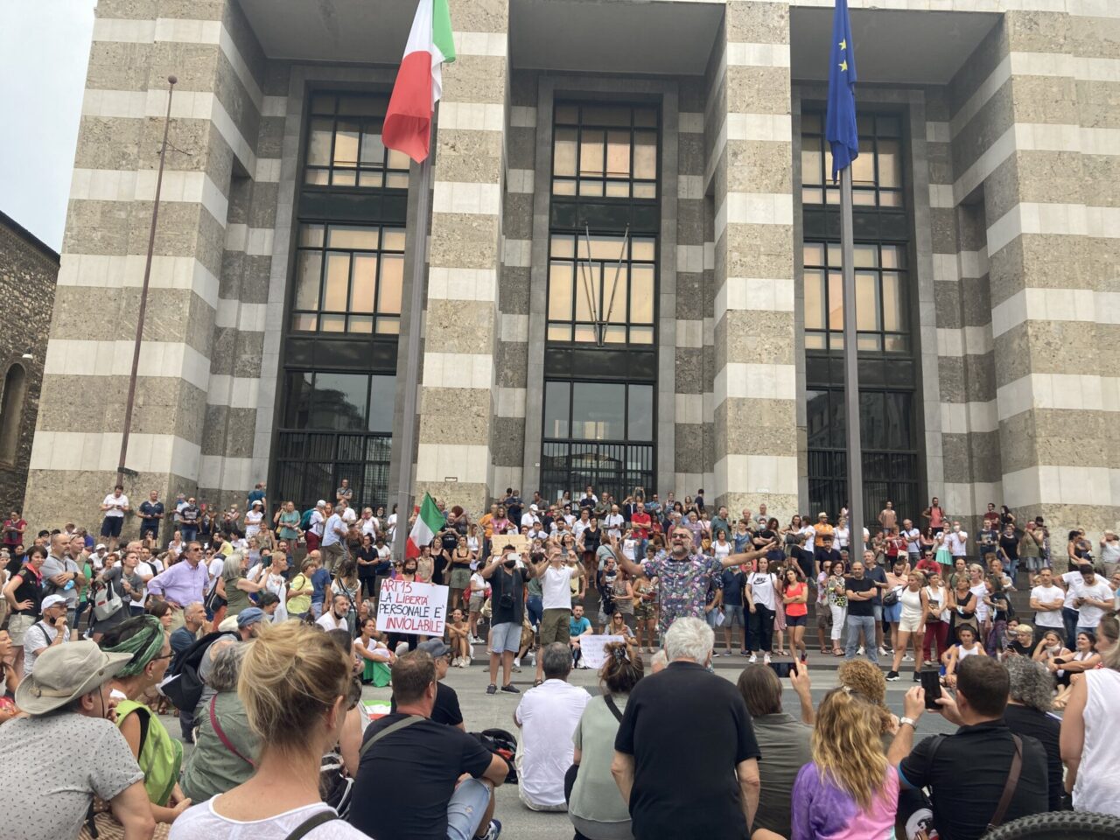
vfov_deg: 49.7
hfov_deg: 63.4
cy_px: 420
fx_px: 906
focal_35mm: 28
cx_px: 560
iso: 20
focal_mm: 3.99
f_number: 1.8
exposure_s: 1/292
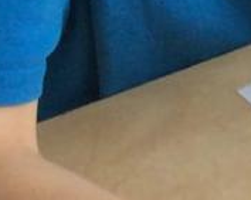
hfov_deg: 7.1
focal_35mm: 236
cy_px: -215
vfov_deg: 6.3
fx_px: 1750
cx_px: 820
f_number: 2.4
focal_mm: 3.3
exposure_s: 1/50
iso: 40
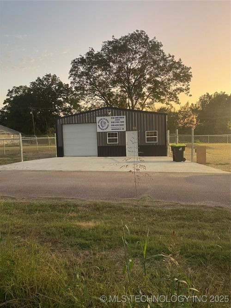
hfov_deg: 53.0
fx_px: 231
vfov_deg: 67.3
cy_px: 154
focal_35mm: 26
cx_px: 116
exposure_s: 1/40
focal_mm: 4.2
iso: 500
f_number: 1.6
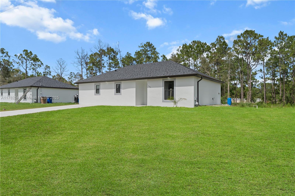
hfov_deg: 73.8
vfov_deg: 53.1
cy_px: 98
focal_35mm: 24
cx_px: 148
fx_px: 197
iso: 100
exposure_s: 1/60
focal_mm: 24
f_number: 10
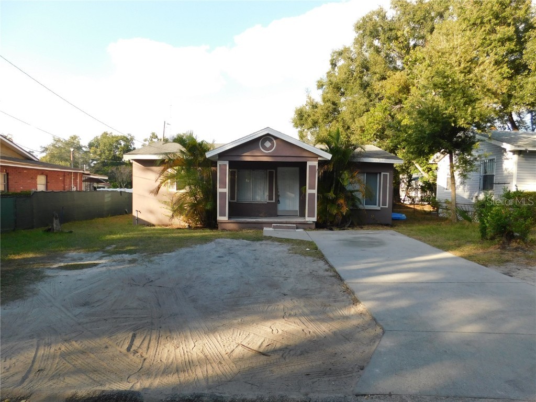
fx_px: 356
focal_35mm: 23
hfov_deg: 73.9
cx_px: 268
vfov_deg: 58.9
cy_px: 201
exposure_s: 1/400
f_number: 3
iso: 125
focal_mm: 4
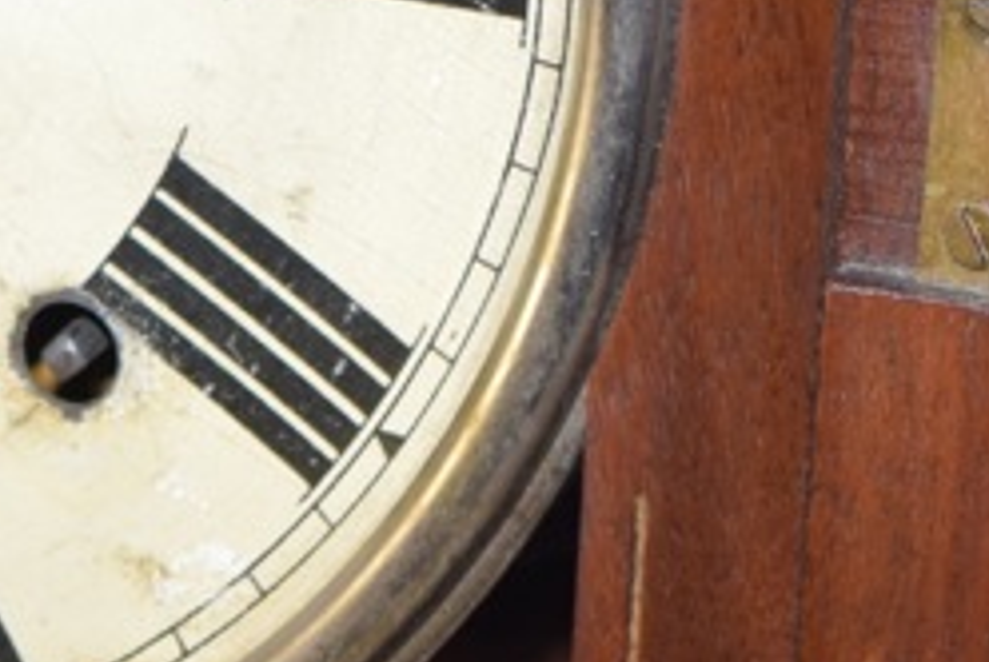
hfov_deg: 6.2
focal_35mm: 332
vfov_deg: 4.1
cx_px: -307
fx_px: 9132
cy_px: -257
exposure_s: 1/80
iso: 800
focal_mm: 55
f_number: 5.6
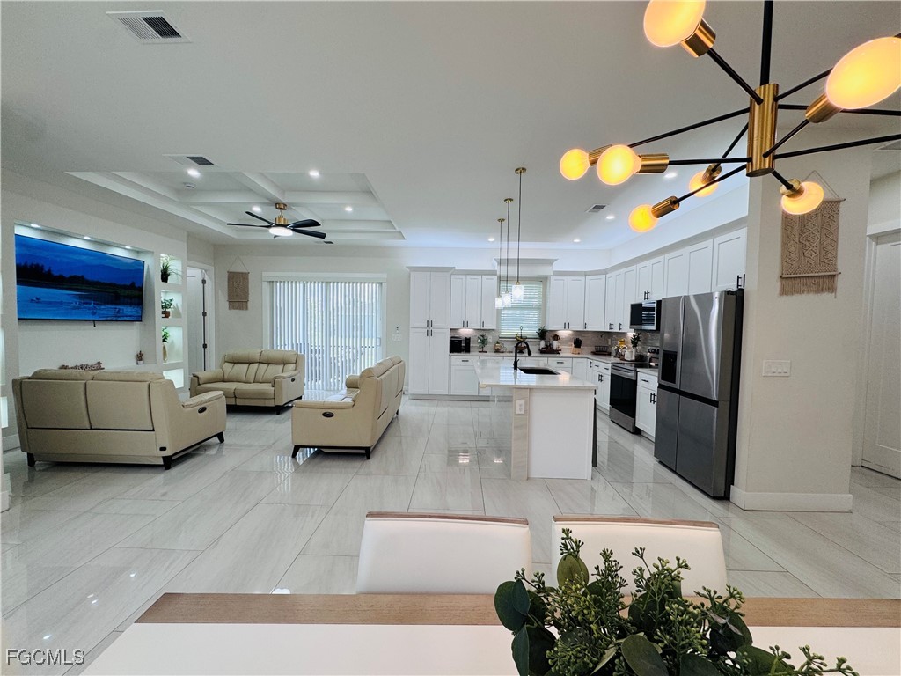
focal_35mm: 14
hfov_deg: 102.1
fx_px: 364
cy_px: 338
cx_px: 450
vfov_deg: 85.7
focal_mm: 2.22
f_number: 2.2
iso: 100
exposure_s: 1/120
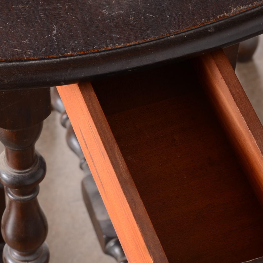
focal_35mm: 144
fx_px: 1238
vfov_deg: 12.1
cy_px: 196
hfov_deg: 12.1
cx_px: 120
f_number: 9
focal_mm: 48
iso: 160
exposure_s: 1/80
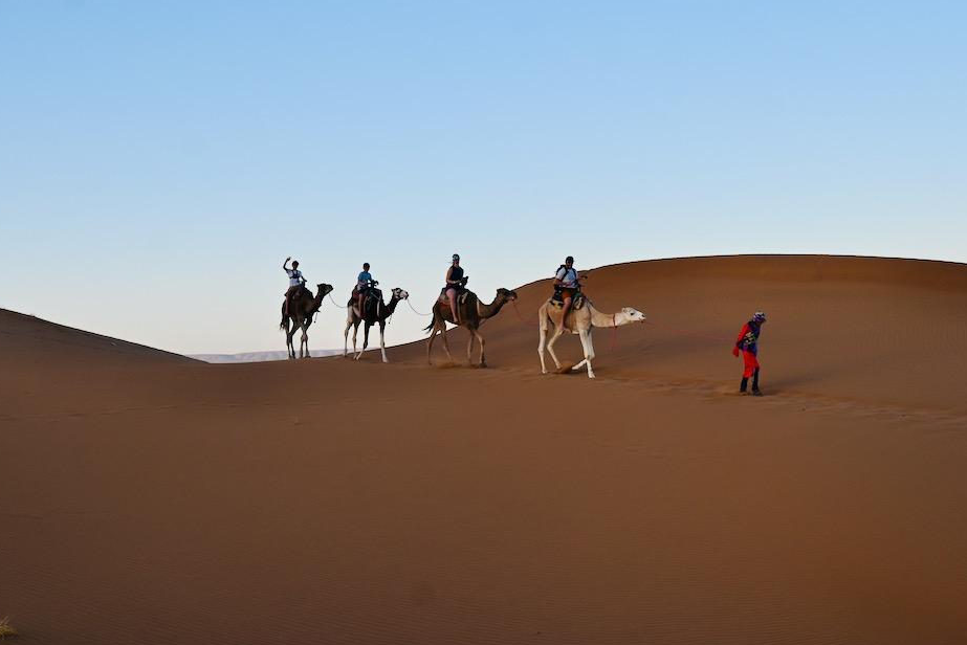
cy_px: 295
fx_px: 1513
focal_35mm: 56
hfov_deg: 35.4
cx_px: 426
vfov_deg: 24.1
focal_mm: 31.5
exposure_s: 1/250
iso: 110
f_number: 5.6
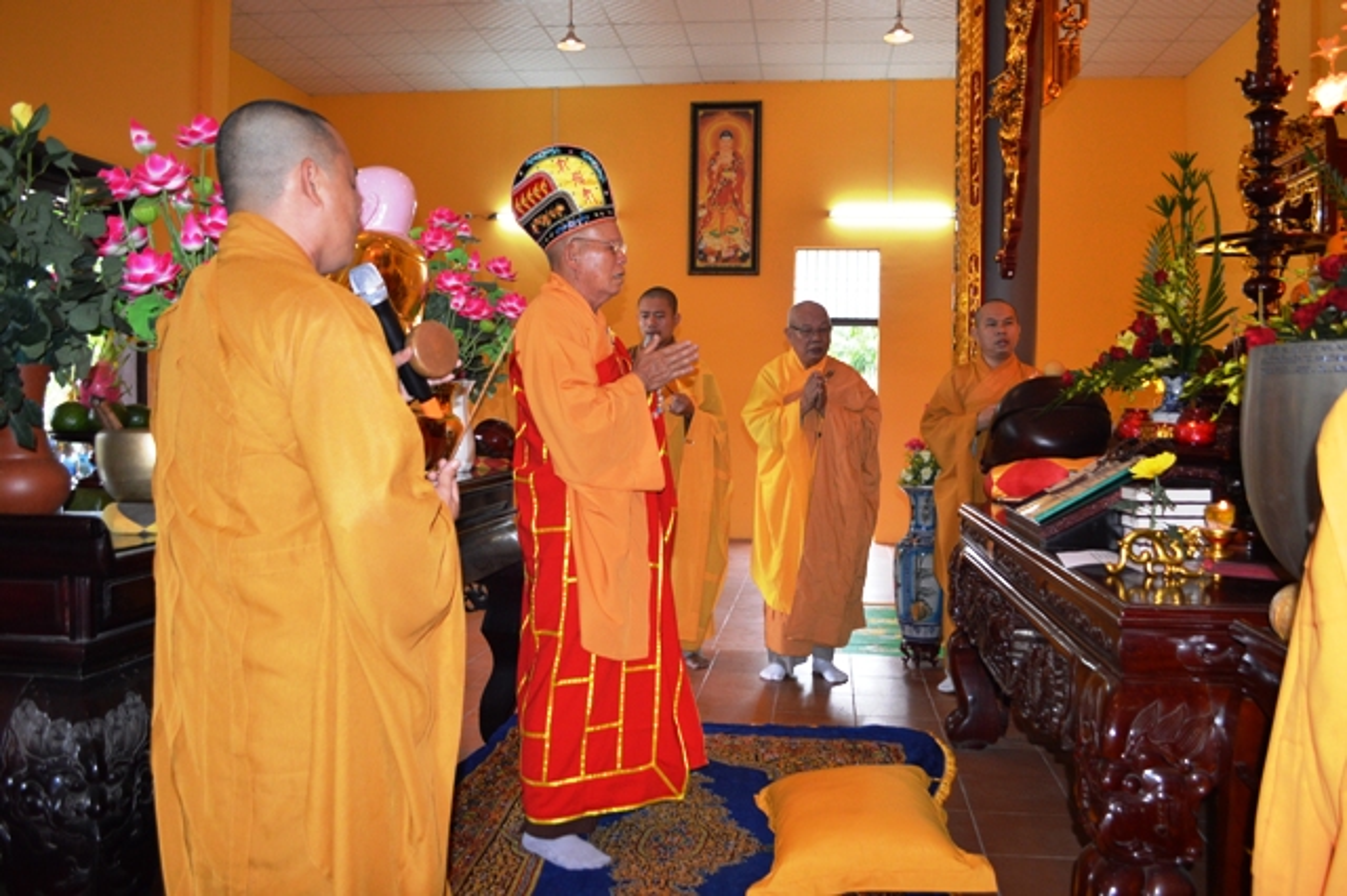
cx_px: 674
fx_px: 1010
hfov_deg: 67.4
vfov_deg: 47.9
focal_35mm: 27
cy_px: 448
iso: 640
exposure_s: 1/60
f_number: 3.5
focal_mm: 18
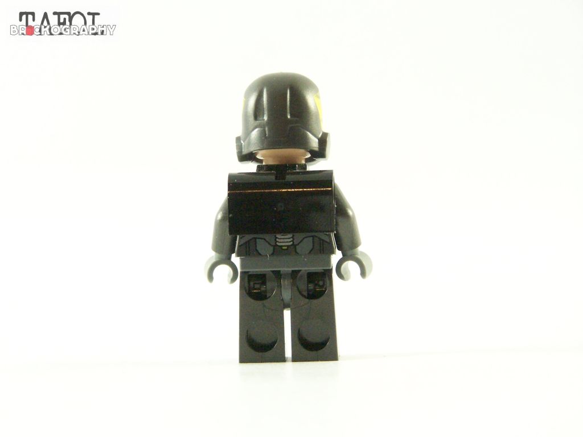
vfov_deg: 11.6
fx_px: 2156
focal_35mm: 128
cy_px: 218
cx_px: 292
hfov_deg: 15.4
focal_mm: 21.2
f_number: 3.6
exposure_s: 1/60
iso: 400
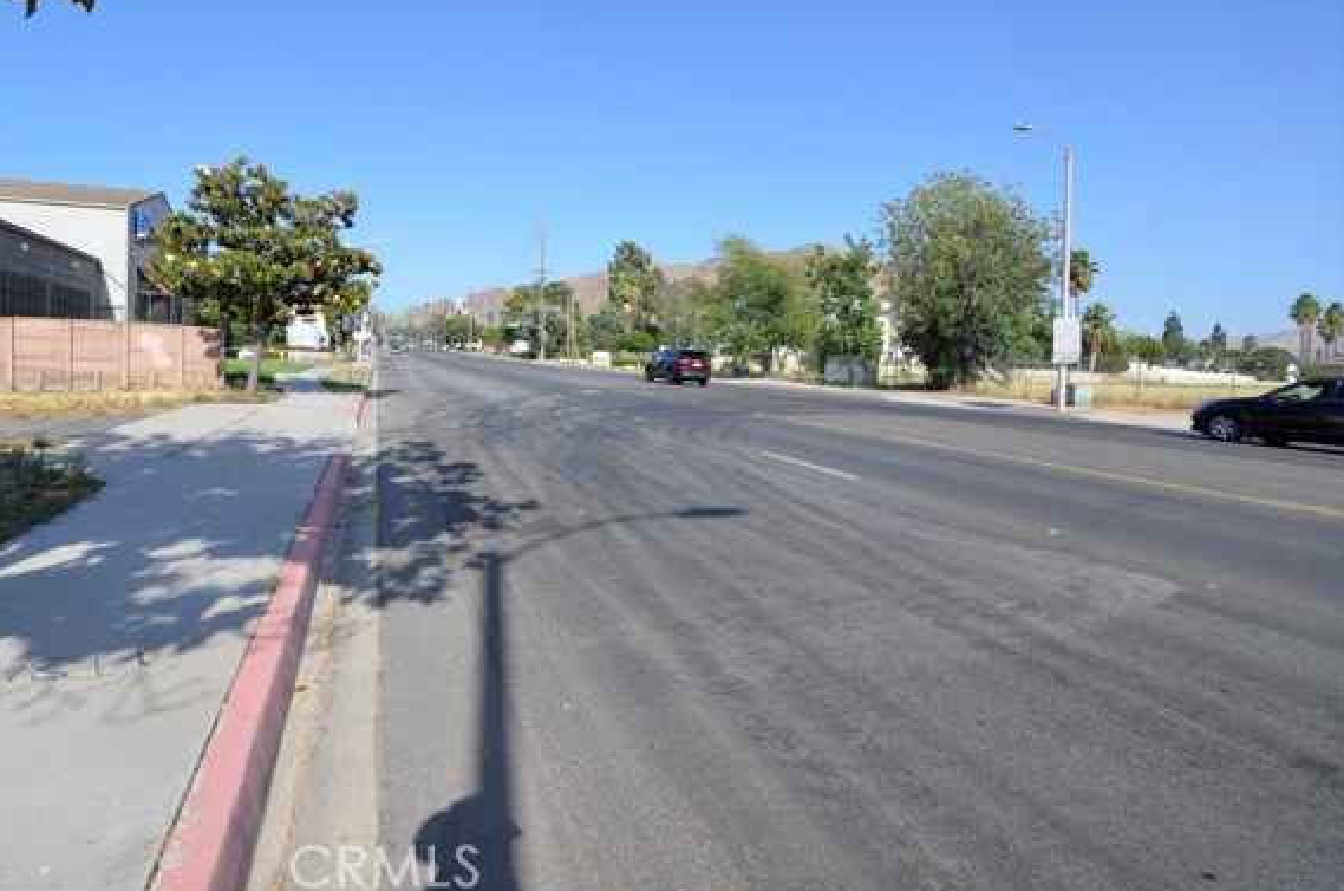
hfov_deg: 88.0
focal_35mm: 19
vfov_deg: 65.4
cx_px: 598
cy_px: 399
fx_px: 692
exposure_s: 1/250
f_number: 8
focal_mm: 11
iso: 125
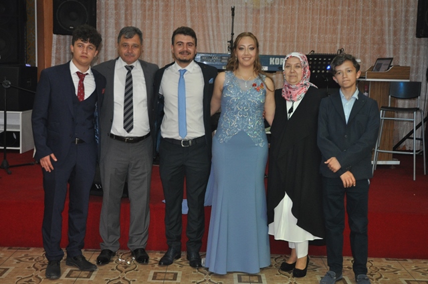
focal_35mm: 52
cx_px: 214
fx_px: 623
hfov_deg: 37.9
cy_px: 142
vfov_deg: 25.7
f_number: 4.2
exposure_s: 1/60
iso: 800
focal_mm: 35
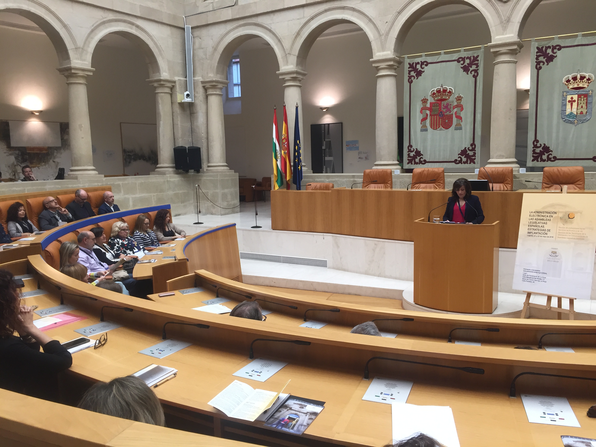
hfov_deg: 61.7
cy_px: 224
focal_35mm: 29
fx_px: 499
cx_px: 298
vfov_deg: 48.2
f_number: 2.2
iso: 32
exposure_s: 1/33
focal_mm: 4.15
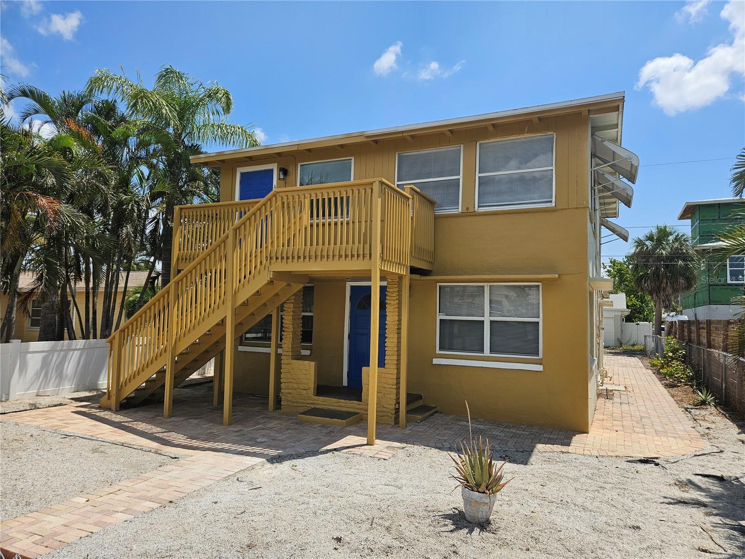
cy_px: 280
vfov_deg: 58.9
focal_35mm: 23
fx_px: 495
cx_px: 372
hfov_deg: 73.9
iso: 25
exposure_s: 1/2524
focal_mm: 5.4
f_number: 1.8
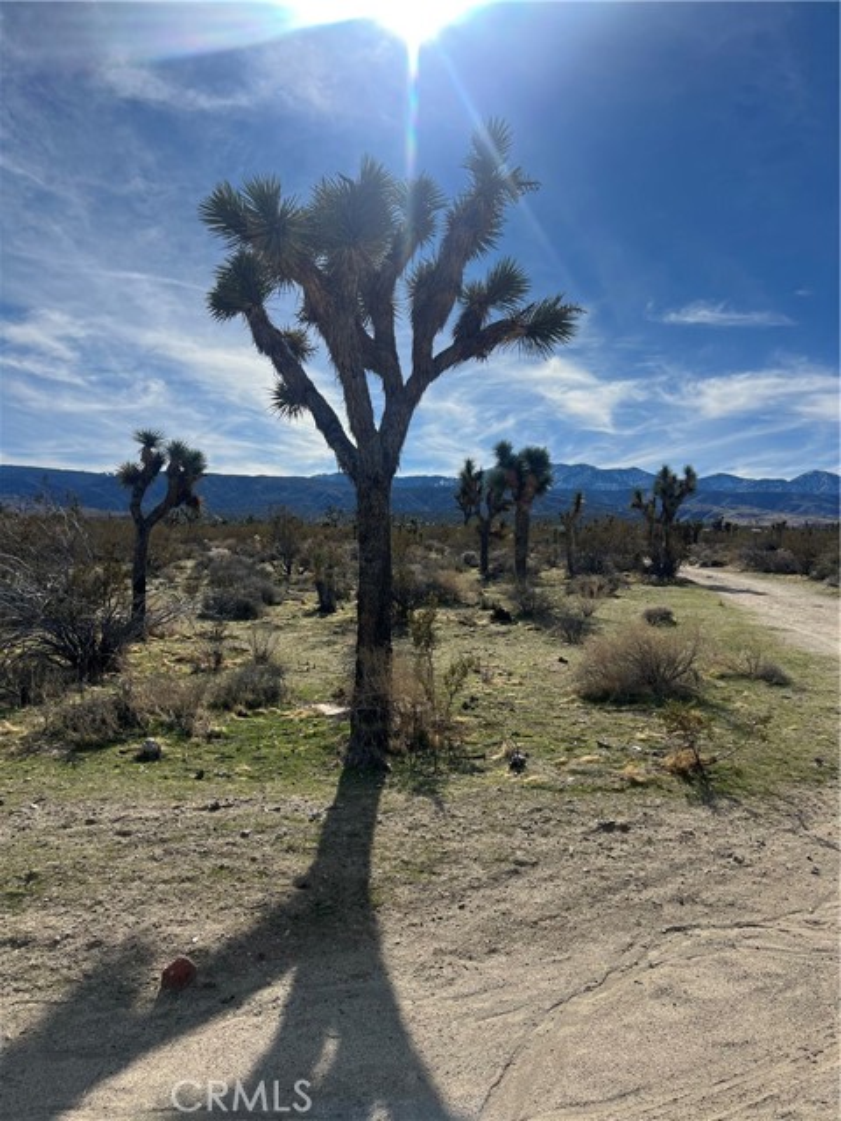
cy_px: 560
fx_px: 842
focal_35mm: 26
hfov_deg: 53.1
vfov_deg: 67.3
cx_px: 420
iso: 50
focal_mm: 5.7
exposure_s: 1/10309
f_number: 1.5
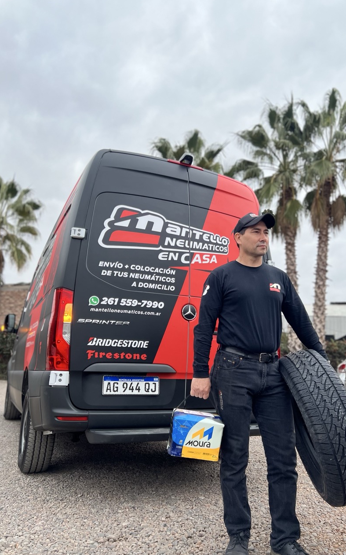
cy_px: 278
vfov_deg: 66.5
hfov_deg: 44.3
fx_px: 423
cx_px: 210
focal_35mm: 28
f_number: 1.5
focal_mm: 5.7
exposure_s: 1/1553
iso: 50
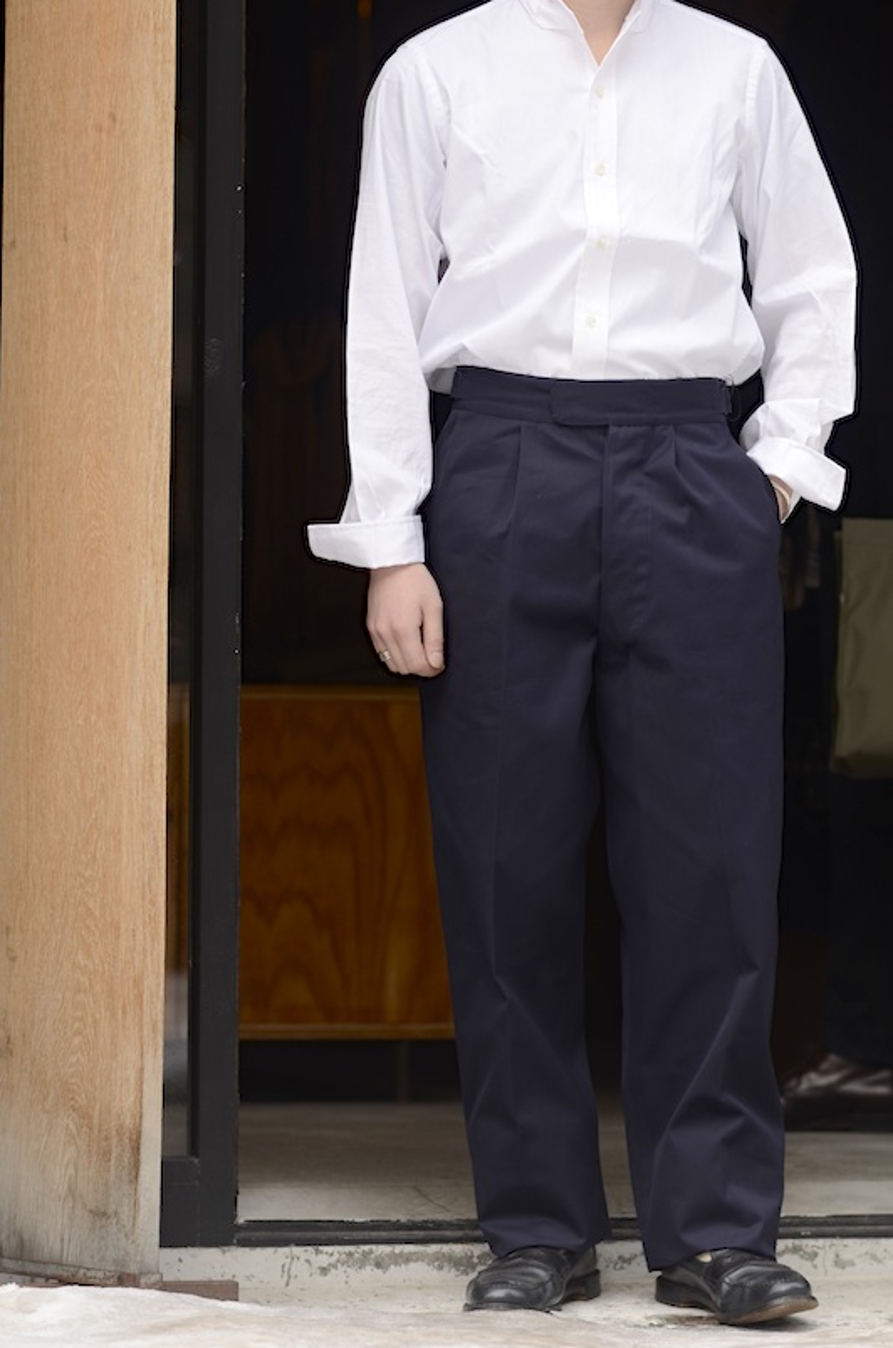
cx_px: 527
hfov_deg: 8.4
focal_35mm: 163
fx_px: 6077
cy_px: 584
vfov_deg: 12.7
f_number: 2
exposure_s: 1/640
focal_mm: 85
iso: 125
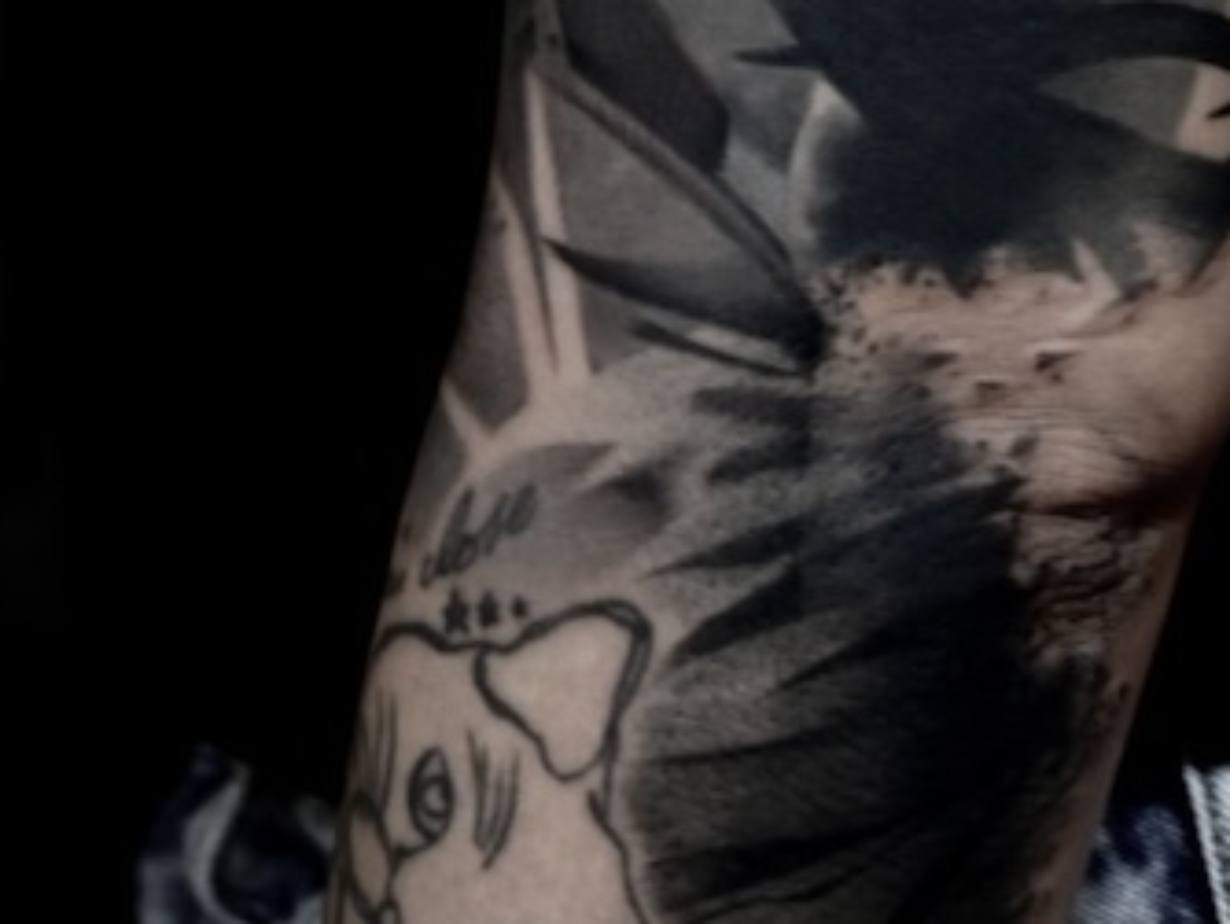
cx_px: 880
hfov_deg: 12.4
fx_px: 5636
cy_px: -744
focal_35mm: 159
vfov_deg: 9.0
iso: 320
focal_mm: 35
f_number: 3.5
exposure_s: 1/40
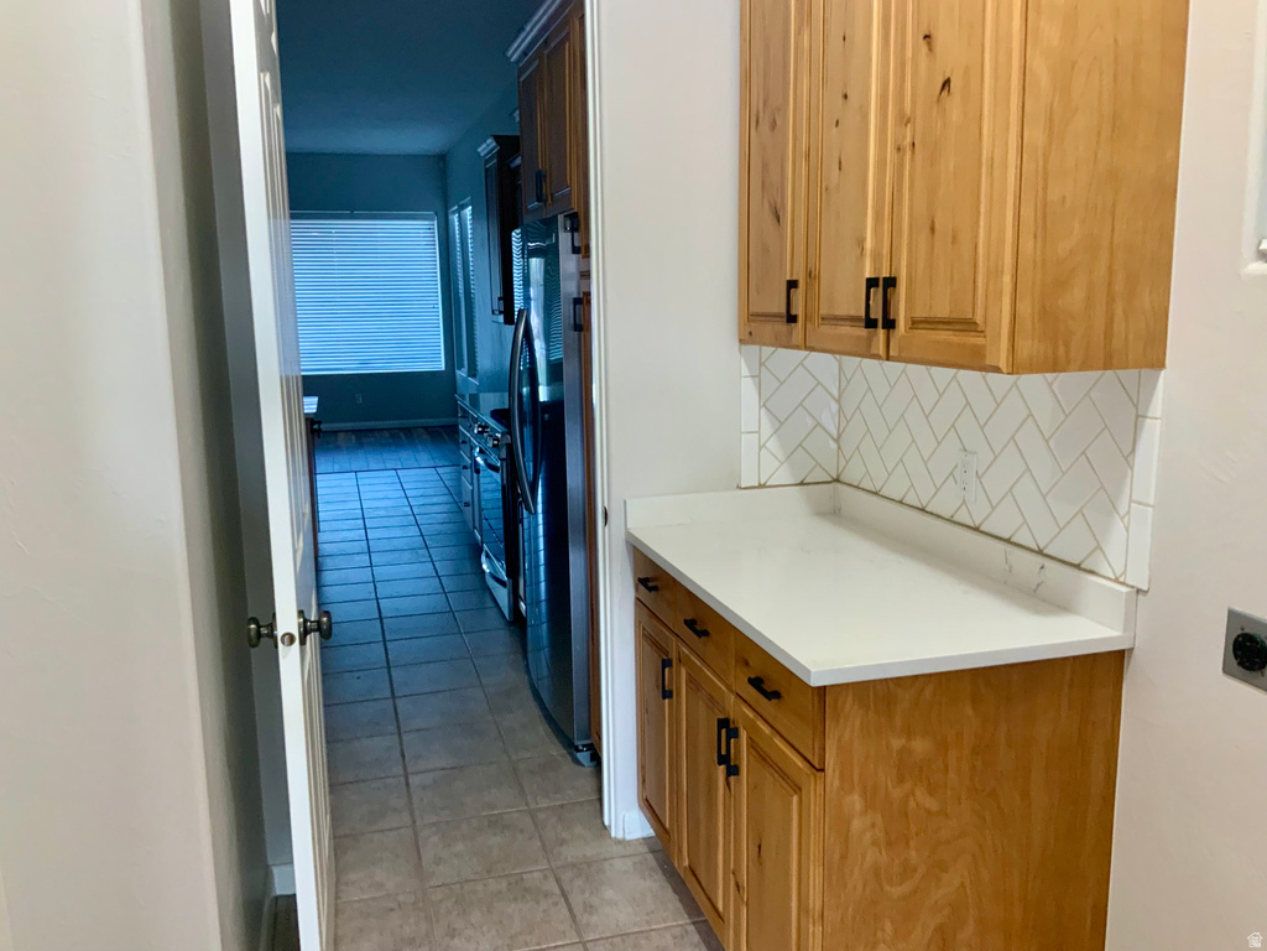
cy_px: 476
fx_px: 1061
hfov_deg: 61.7
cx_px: 634
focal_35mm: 29
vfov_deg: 48.2
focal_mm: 3
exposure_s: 1/60
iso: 160
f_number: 1.8
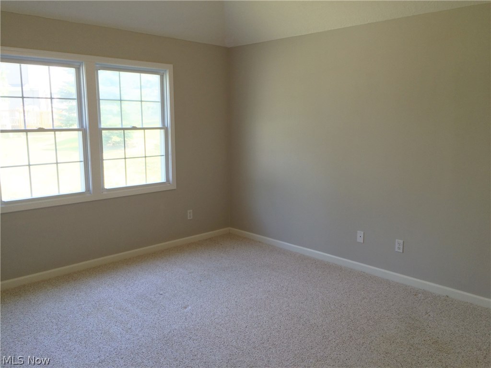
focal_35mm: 29
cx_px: 246
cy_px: 184
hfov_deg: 61.7
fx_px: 411
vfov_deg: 48.2
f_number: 2.2
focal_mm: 4.15
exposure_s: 1/33
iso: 40
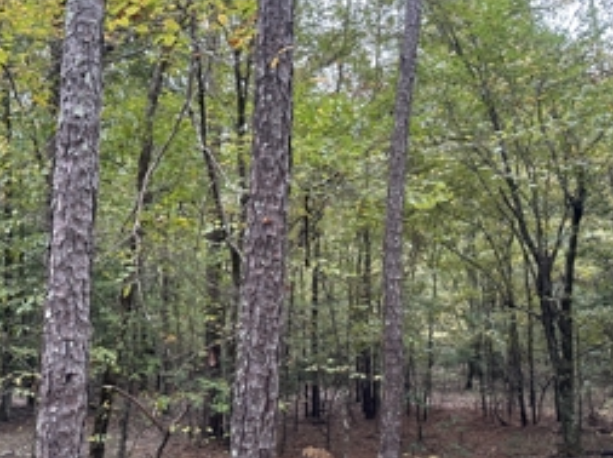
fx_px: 672
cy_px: 276
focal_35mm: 38
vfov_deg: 37.5
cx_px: 187
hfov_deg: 47.9
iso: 250
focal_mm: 6.86
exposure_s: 1/88
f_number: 1.78
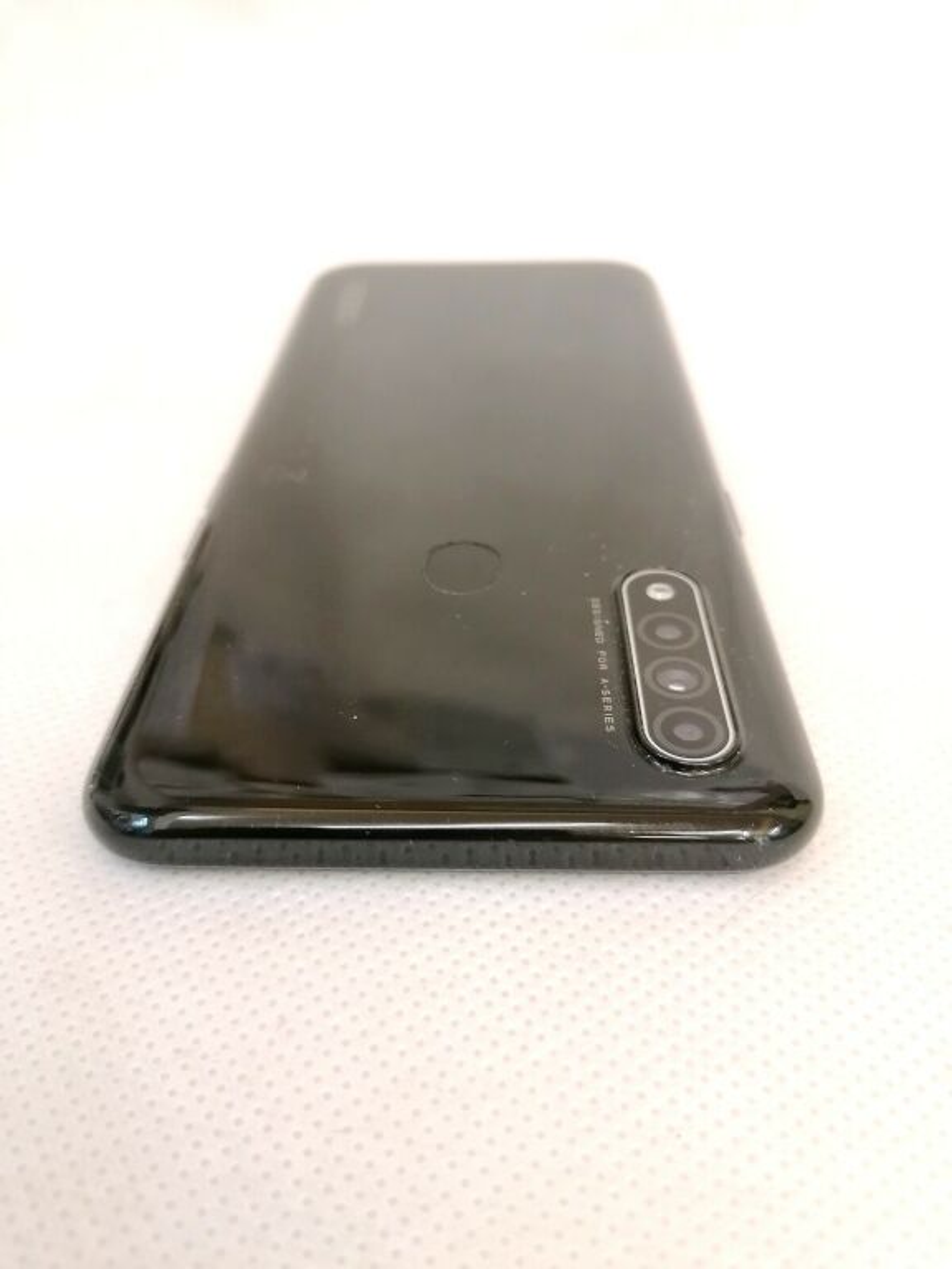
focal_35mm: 27
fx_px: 990
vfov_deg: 65.3
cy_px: 634
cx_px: 476
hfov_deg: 51.4
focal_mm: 4.75
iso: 320
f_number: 1.8
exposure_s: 1/33.3
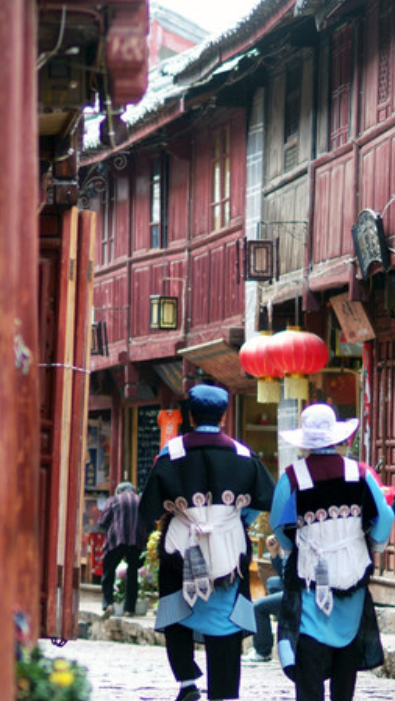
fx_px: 4444
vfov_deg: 9.0
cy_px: 400
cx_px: 39
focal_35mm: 239
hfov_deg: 5.1
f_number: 2.4
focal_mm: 85
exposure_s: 1/125
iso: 100
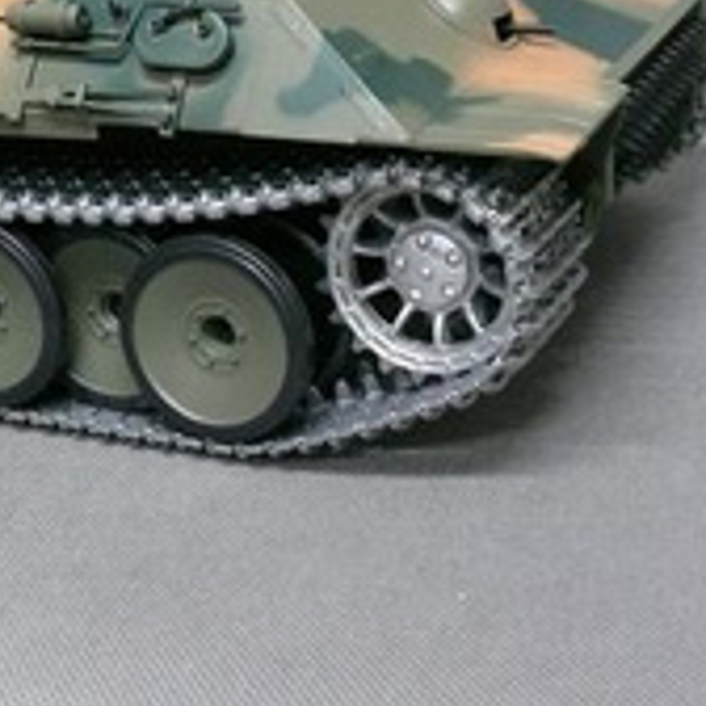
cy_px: 8
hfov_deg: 20.7
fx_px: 1915
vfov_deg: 20.3
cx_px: 143
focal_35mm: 83
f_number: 3.2
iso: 400
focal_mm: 7.4
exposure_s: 1/13
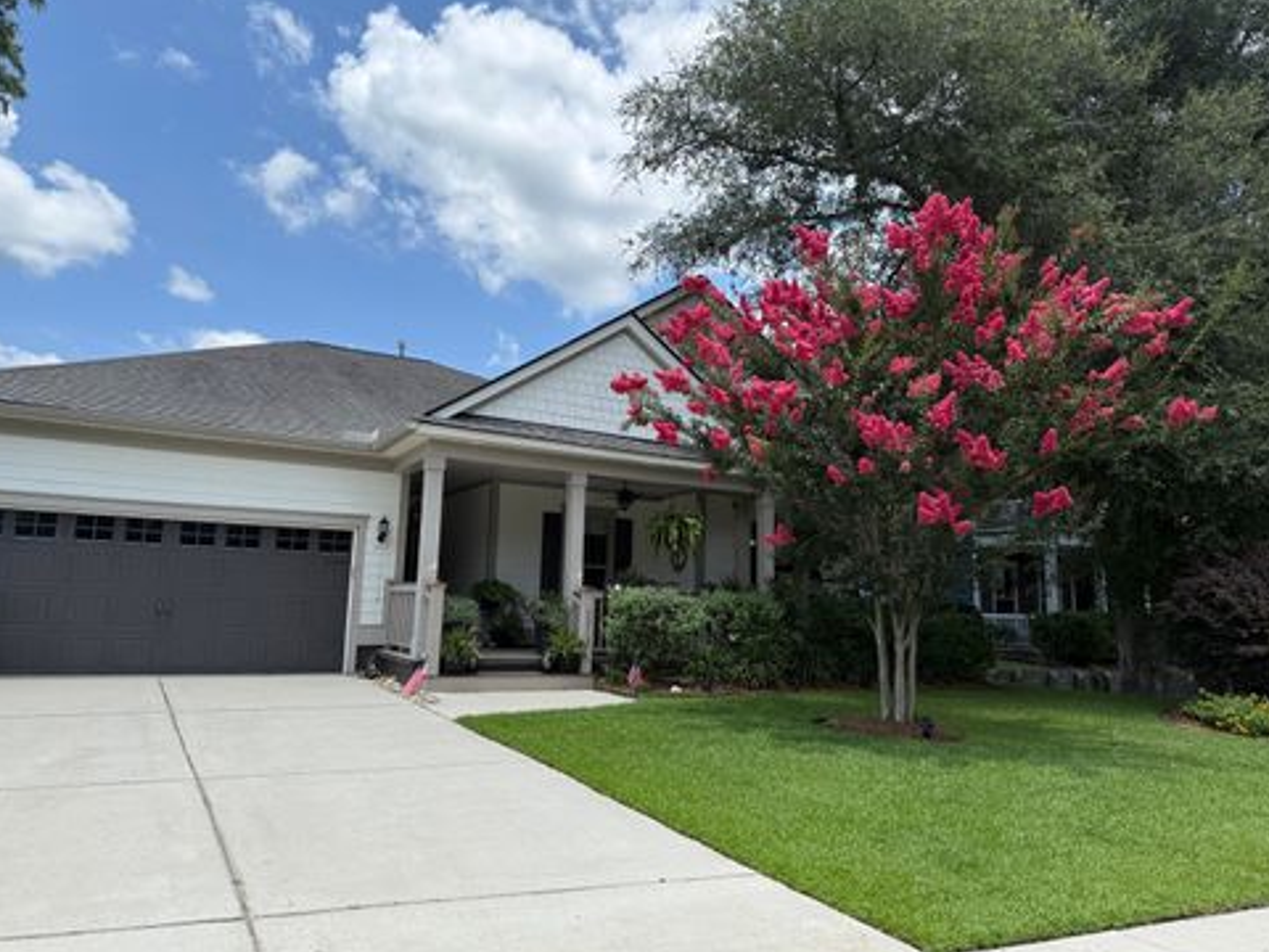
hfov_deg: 69.4
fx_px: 916
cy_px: 480
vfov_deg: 54.9
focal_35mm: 25
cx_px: 632
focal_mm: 6.76
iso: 80
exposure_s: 1/3759
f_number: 1.78
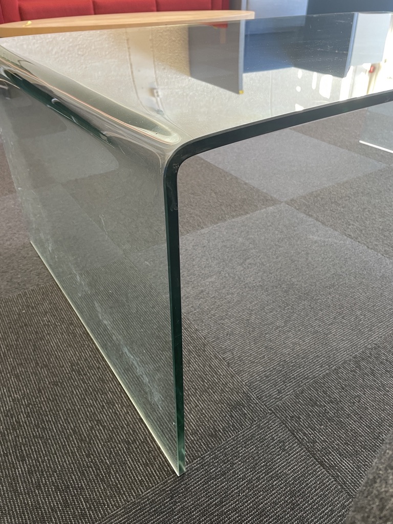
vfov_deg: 67.3
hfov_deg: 53.1
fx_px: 394
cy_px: 262
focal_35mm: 26
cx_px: 196
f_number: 1.6
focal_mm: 4.2
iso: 160
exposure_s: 1/50
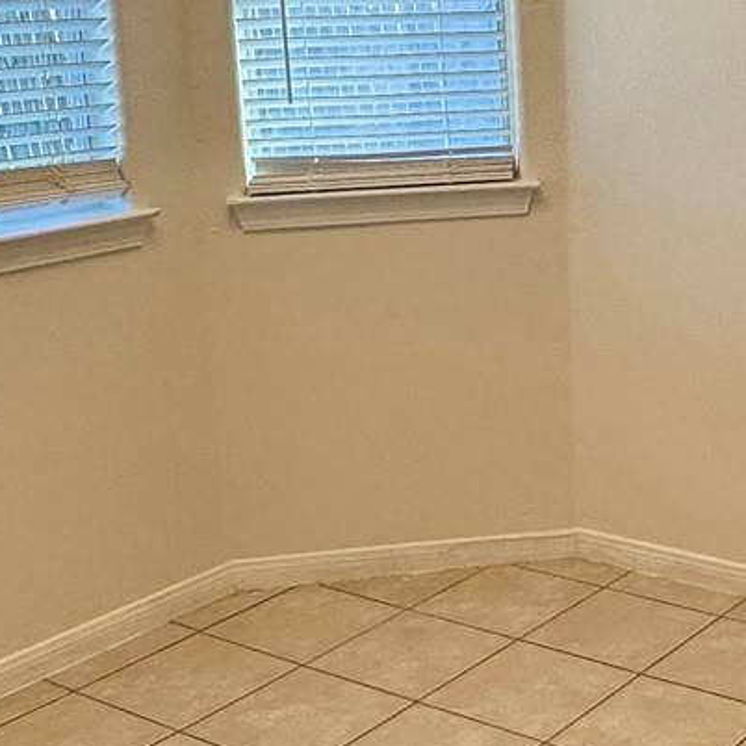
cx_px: 687
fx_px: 1536
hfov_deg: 26.3
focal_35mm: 63
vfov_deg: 27.1
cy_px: 223
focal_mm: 2.22
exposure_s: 1/133
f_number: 2.2
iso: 40
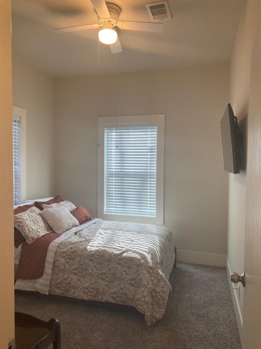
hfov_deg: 53.1
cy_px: 174
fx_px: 261
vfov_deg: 67.3
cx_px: 130
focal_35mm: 26
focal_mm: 4.25
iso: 64
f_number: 1.8
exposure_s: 1/60
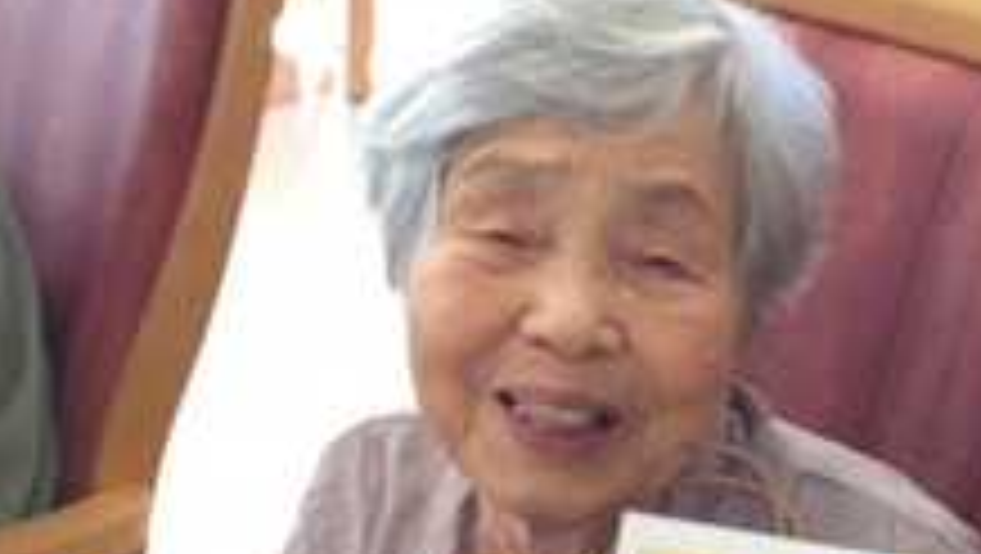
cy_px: 396
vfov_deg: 14.2
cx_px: 835
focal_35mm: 85
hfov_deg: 24.5
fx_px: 2213
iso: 50
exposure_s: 1/30
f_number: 2.4
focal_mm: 3.3
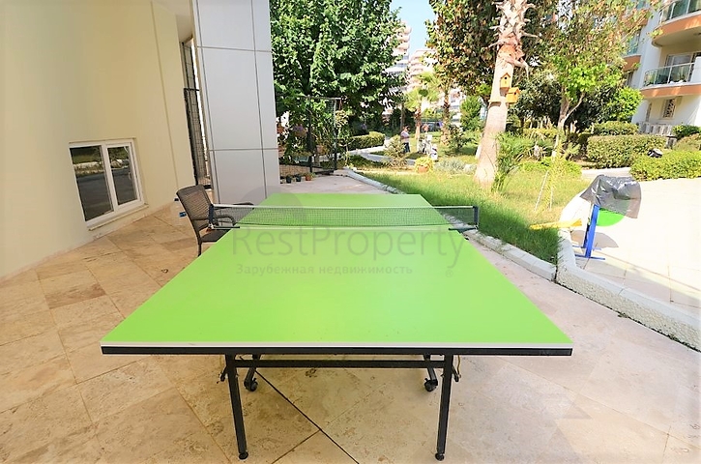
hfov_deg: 90.1
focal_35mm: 18
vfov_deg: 67.1
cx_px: 350
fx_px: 350
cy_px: 232
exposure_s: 1/250
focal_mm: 12
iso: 100
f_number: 7.1
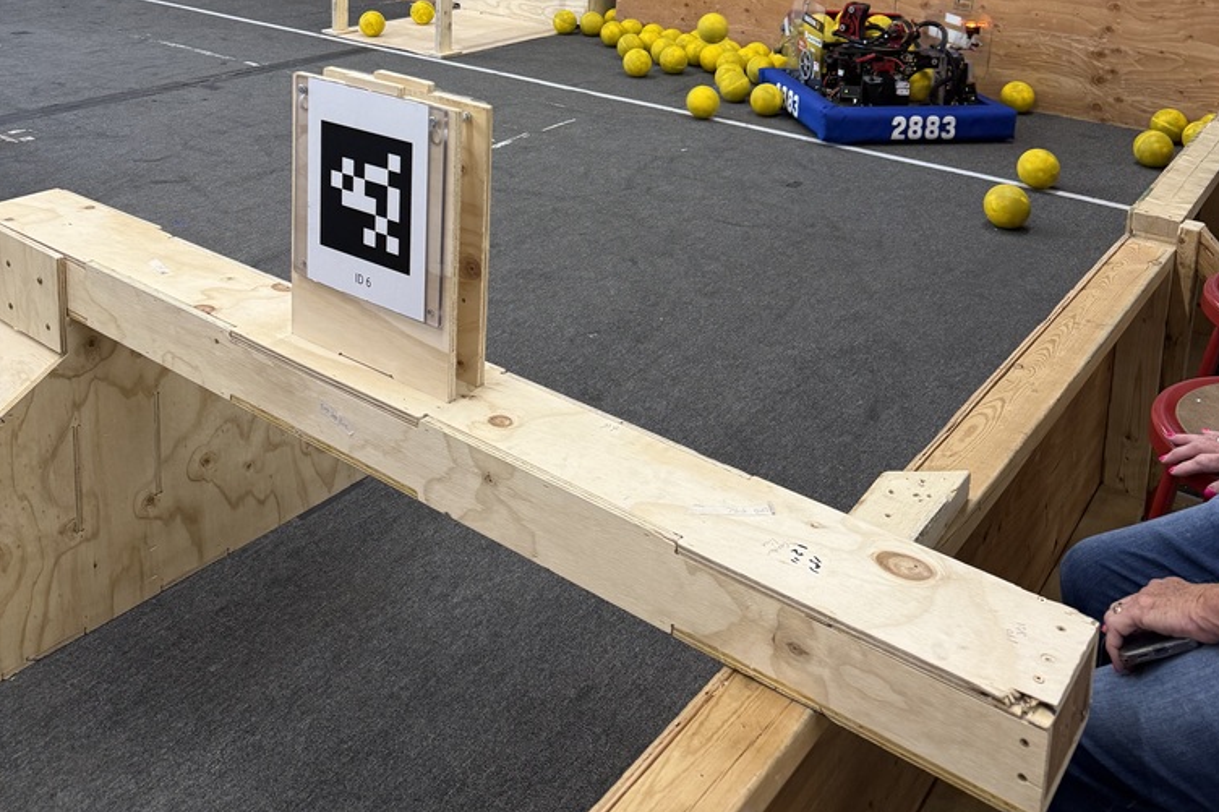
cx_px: 619
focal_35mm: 34
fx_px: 1151
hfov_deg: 55.8
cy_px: 19
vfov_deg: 35.5
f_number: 1.78
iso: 160
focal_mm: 6.76
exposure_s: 1/60
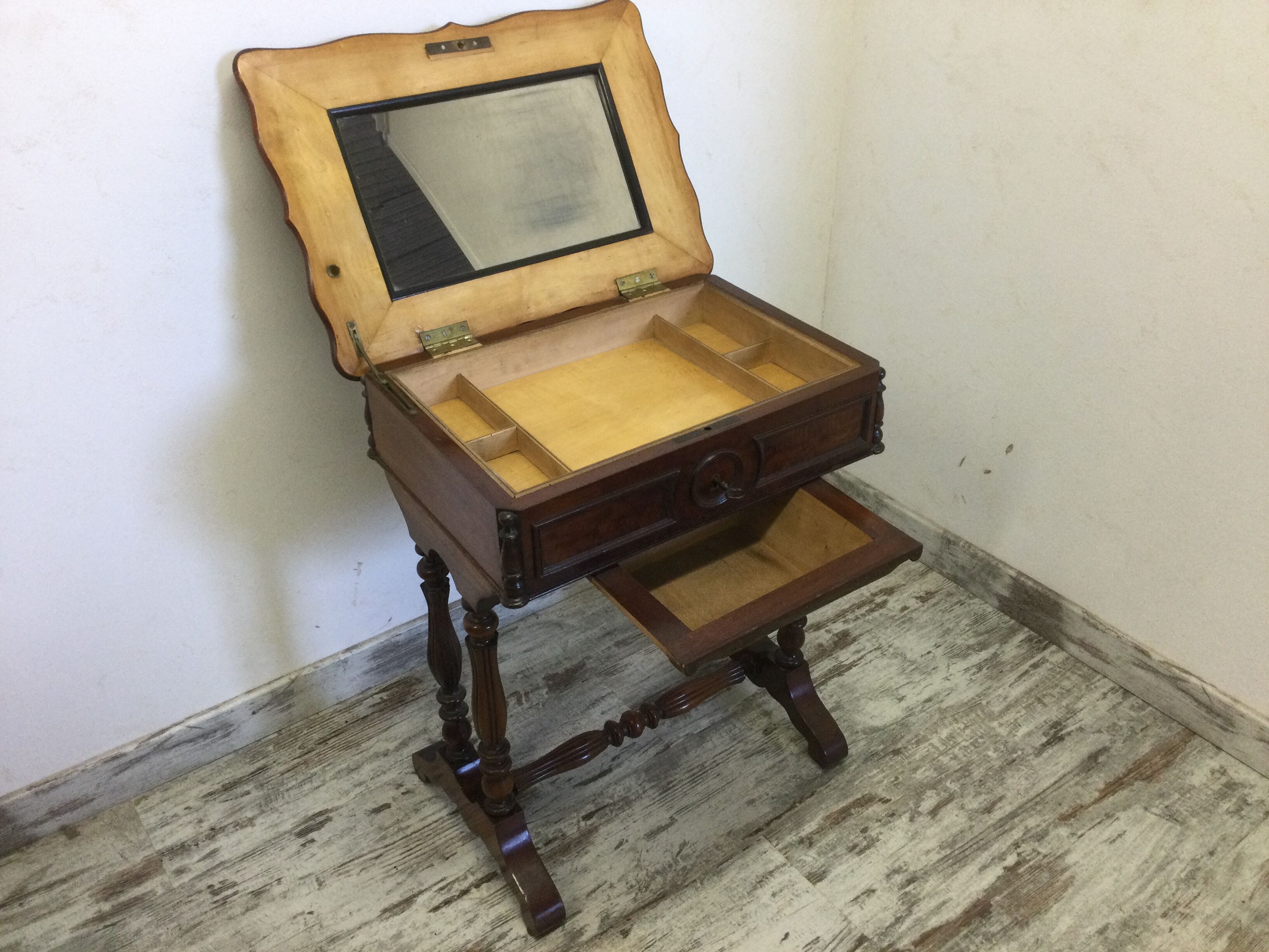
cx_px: 634
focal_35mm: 31
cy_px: 476
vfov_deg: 45.4
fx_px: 1136
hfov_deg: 58.4
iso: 64
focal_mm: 3.3
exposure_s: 1/33
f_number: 2.4
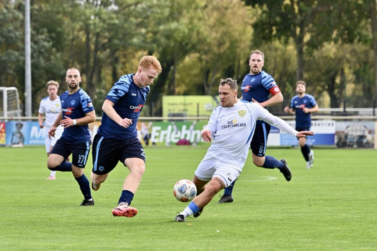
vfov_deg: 6.2
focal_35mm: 220
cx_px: 188
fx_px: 2303
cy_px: 126
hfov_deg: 9.4
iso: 1600
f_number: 6.3
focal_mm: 220
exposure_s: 1/1600
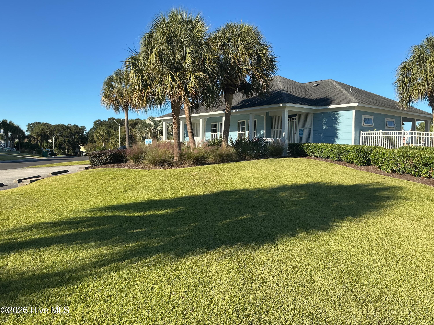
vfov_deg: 48.2
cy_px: 162
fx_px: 364
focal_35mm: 29
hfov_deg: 61.7
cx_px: 217
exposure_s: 1/1221
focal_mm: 3
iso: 25
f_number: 1.8
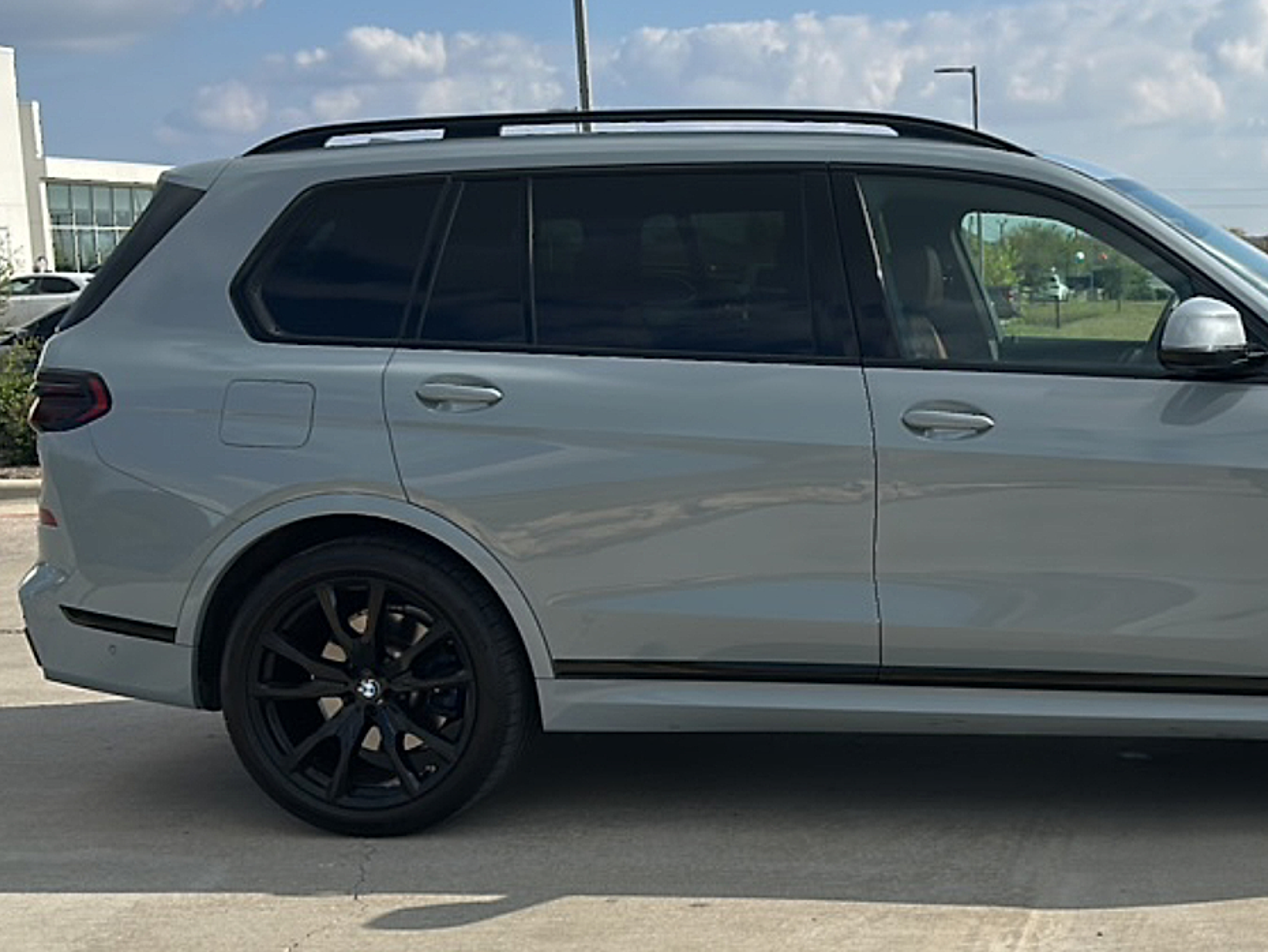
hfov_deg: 42.0
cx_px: 1006
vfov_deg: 33.6
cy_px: 499
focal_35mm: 43
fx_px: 1576
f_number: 1.78
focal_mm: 6.86
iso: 80
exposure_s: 1/5587
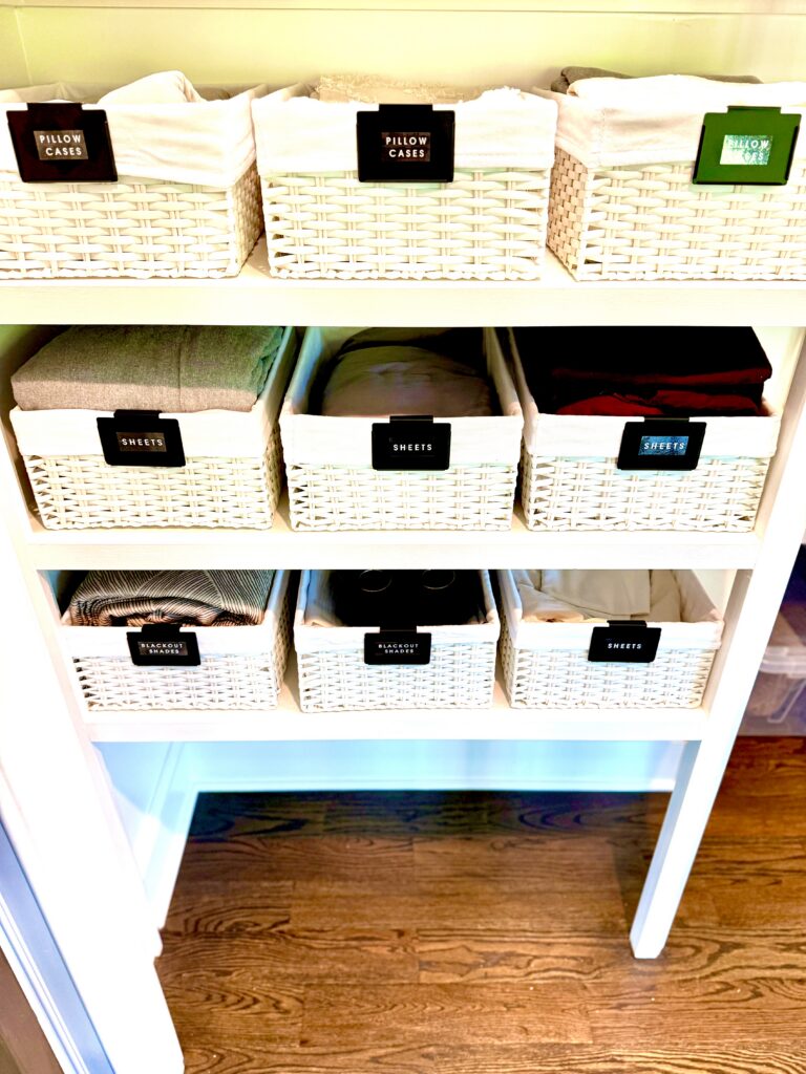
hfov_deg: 56.8
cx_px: 403
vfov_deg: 71.6
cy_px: 537
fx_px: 745
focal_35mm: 24
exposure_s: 1/60
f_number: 1.78
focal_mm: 6.76
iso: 160
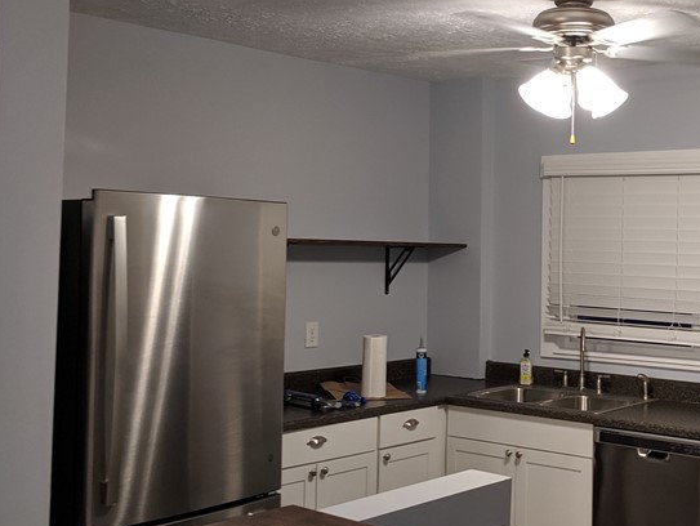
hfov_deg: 37.3
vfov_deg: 29.7
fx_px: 992
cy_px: 235
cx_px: 572
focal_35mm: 49
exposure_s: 1/60
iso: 193
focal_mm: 4.67
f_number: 2
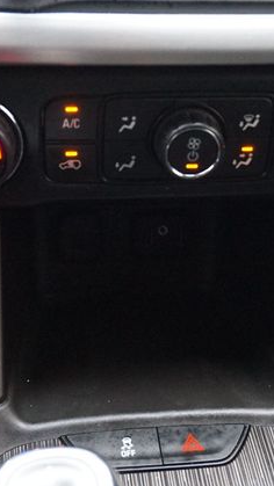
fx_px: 836
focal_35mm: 65
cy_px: 242
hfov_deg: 18.6
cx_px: 151
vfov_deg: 32.4
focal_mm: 27
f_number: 4.5
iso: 3200
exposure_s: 1/30
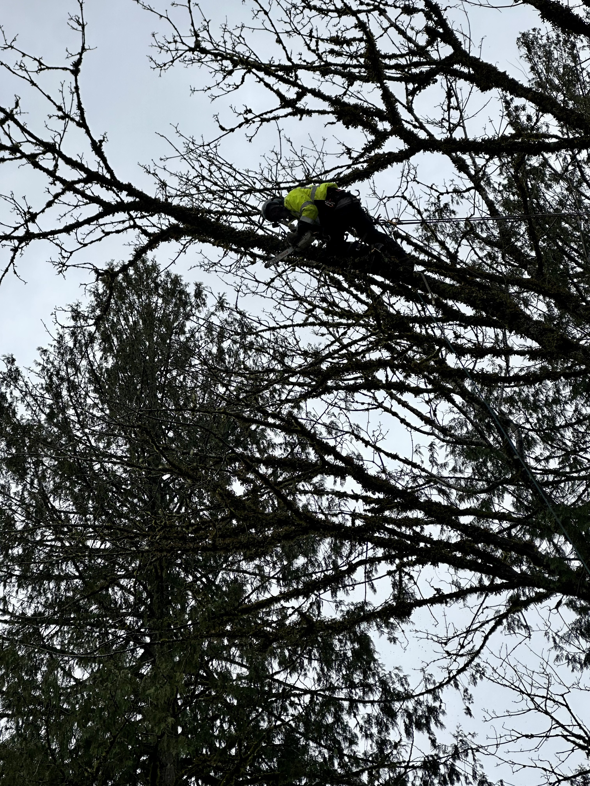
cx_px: 295
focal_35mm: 77
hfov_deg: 19.1
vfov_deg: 25.3
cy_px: 393
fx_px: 1750
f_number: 2.8
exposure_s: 1/1179
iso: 32
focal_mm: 9
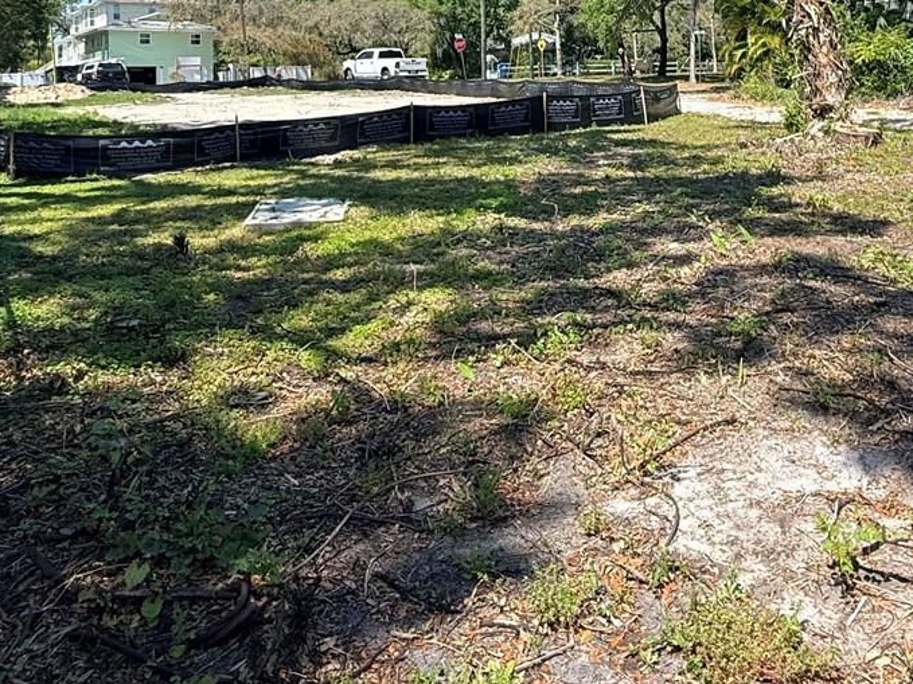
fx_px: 870
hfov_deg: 54.7
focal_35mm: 33
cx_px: 574
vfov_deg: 39.7
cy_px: 65
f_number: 2.2
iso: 50
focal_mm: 2.22
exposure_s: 1/1339
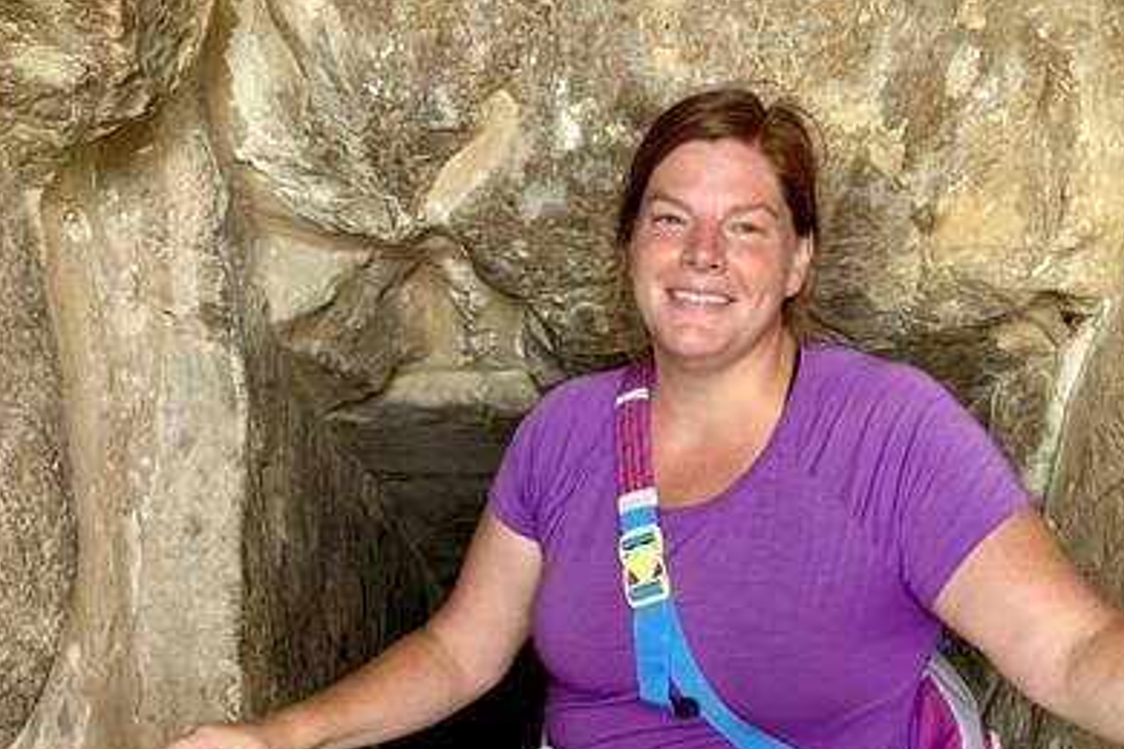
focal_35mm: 41
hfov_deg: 47.2
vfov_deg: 30.6
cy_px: 723
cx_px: 660
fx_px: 1280
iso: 100
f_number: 1.78
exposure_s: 1/121
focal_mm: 6.76
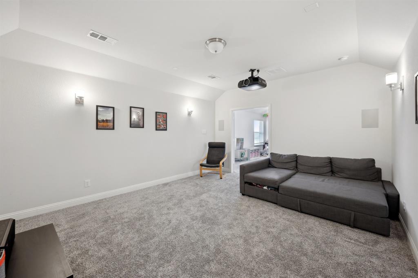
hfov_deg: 104.3
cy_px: 139
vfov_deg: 81.1
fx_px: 162
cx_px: 209
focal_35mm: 14
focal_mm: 14
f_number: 9
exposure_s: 1/2
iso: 250
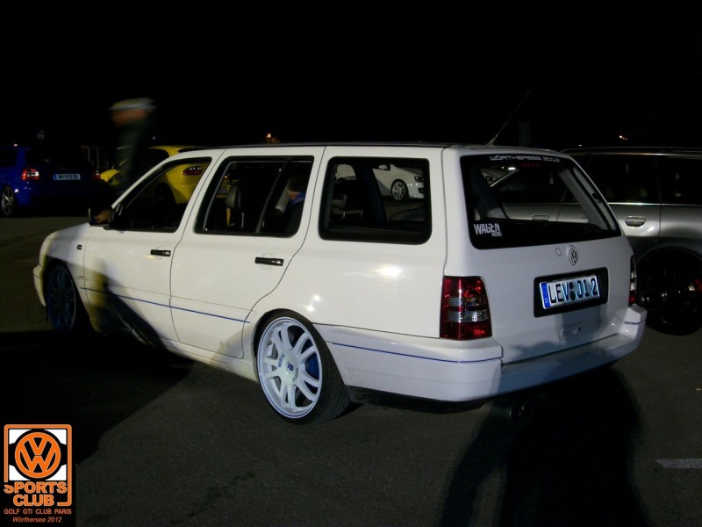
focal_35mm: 42
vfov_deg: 34.3
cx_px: 351
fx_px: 852
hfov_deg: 44.8
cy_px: 264
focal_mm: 7.1
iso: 96
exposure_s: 1/2.5
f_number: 3.2
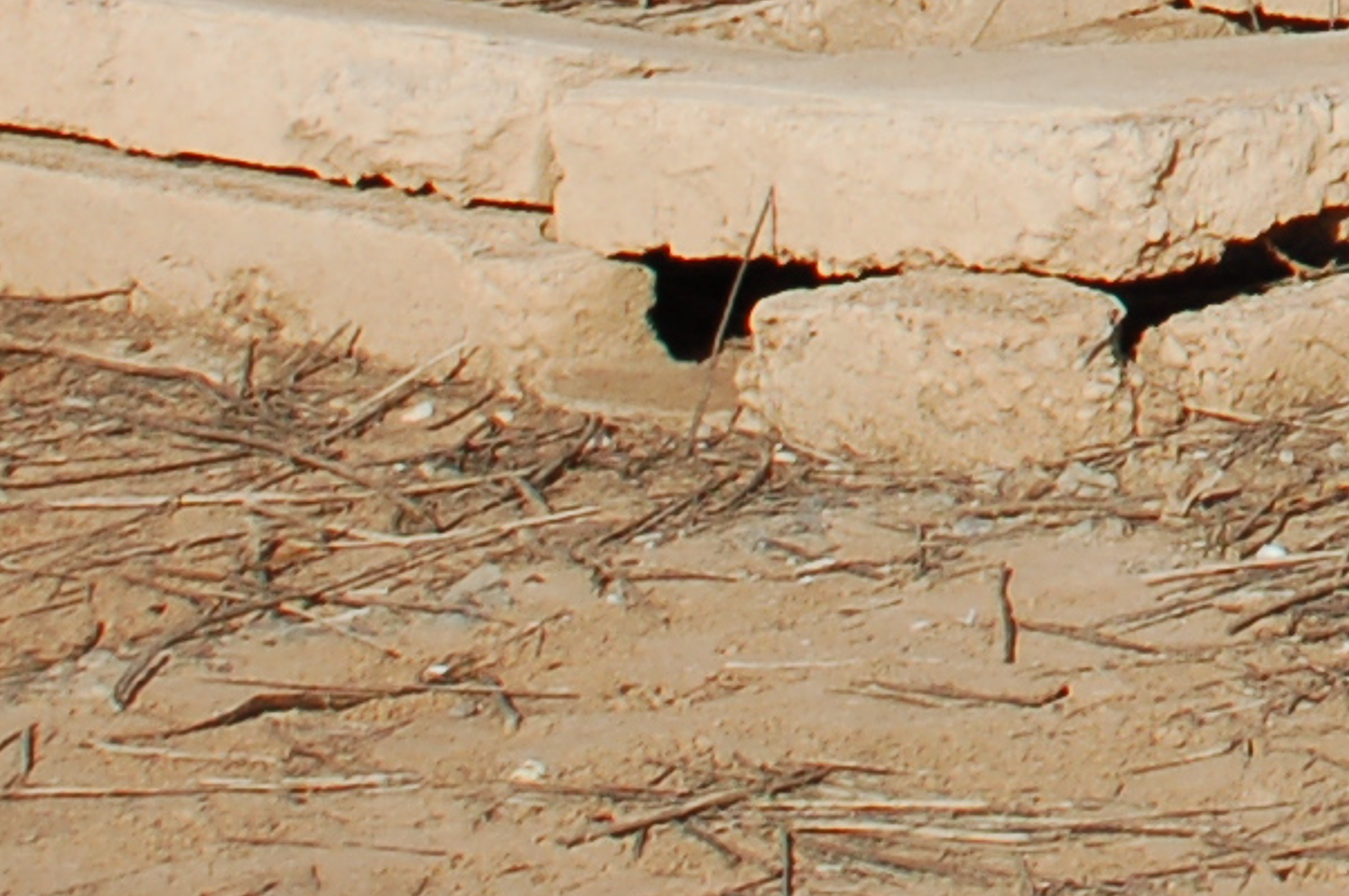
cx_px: 2897
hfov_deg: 9.1
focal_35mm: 210
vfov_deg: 6.2
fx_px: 7861
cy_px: -1212
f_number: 10
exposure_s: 1/400
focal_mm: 28
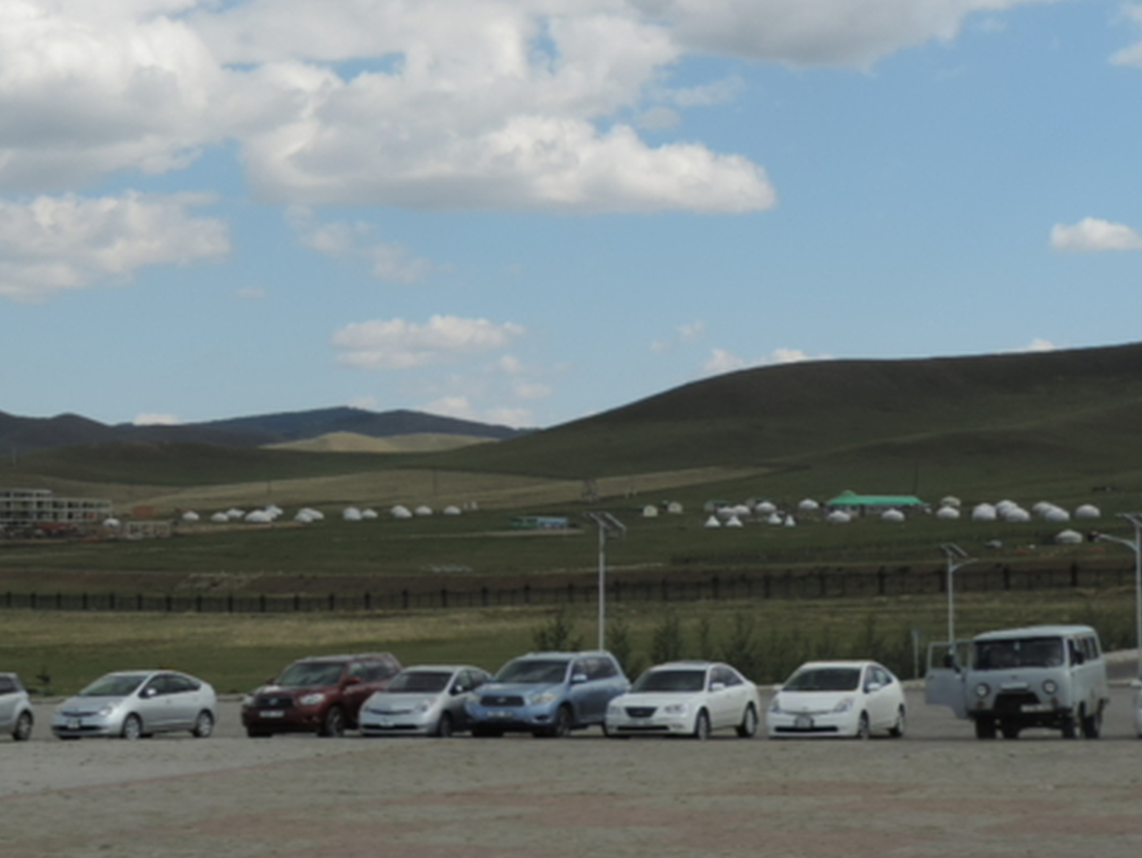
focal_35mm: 73
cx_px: 258
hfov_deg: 26.3
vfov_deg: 20.2
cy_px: 441
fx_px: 2410
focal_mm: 7.1
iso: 80
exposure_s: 1/1250
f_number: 3.3
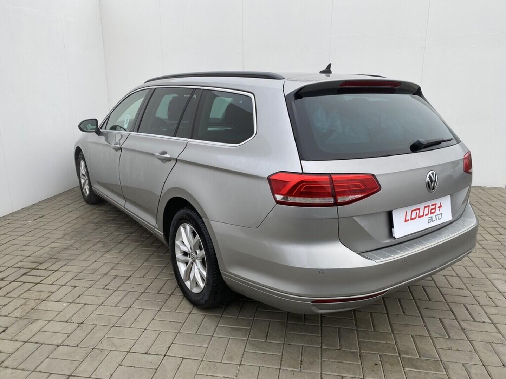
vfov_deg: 53.1
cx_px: 253
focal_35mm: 26
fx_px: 380
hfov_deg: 67.3
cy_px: 190
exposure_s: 1/122
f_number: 1.8
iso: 40
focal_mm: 4.25
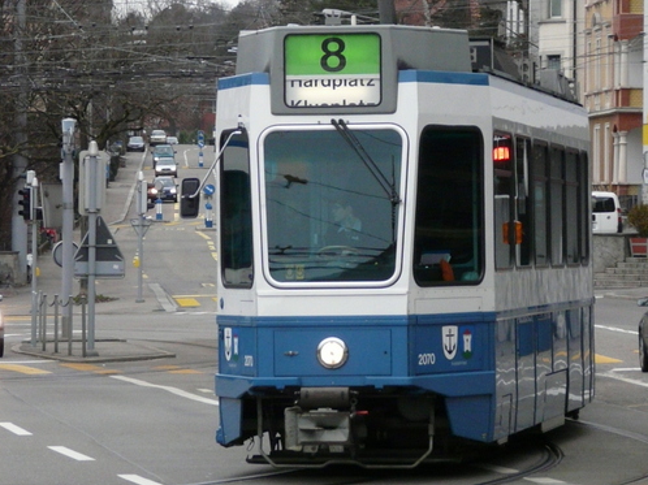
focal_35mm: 225
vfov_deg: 6.6
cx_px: 411
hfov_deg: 8.8
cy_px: 155
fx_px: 4210
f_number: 3.6
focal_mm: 18.3
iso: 200
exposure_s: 1/250
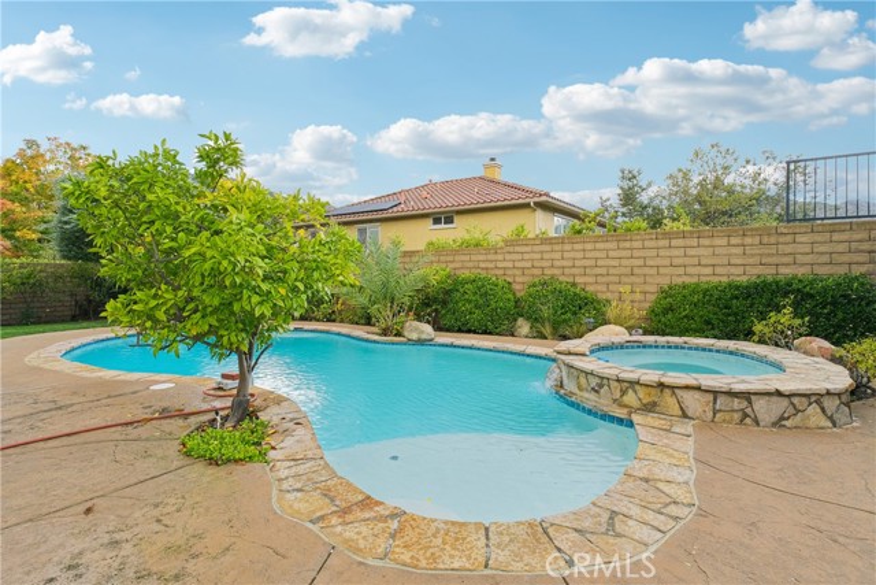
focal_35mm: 18
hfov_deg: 90.0
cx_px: 438
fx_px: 438
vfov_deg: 67.4
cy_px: 292
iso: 500
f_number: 8
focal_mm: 11.9
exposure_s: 1/90
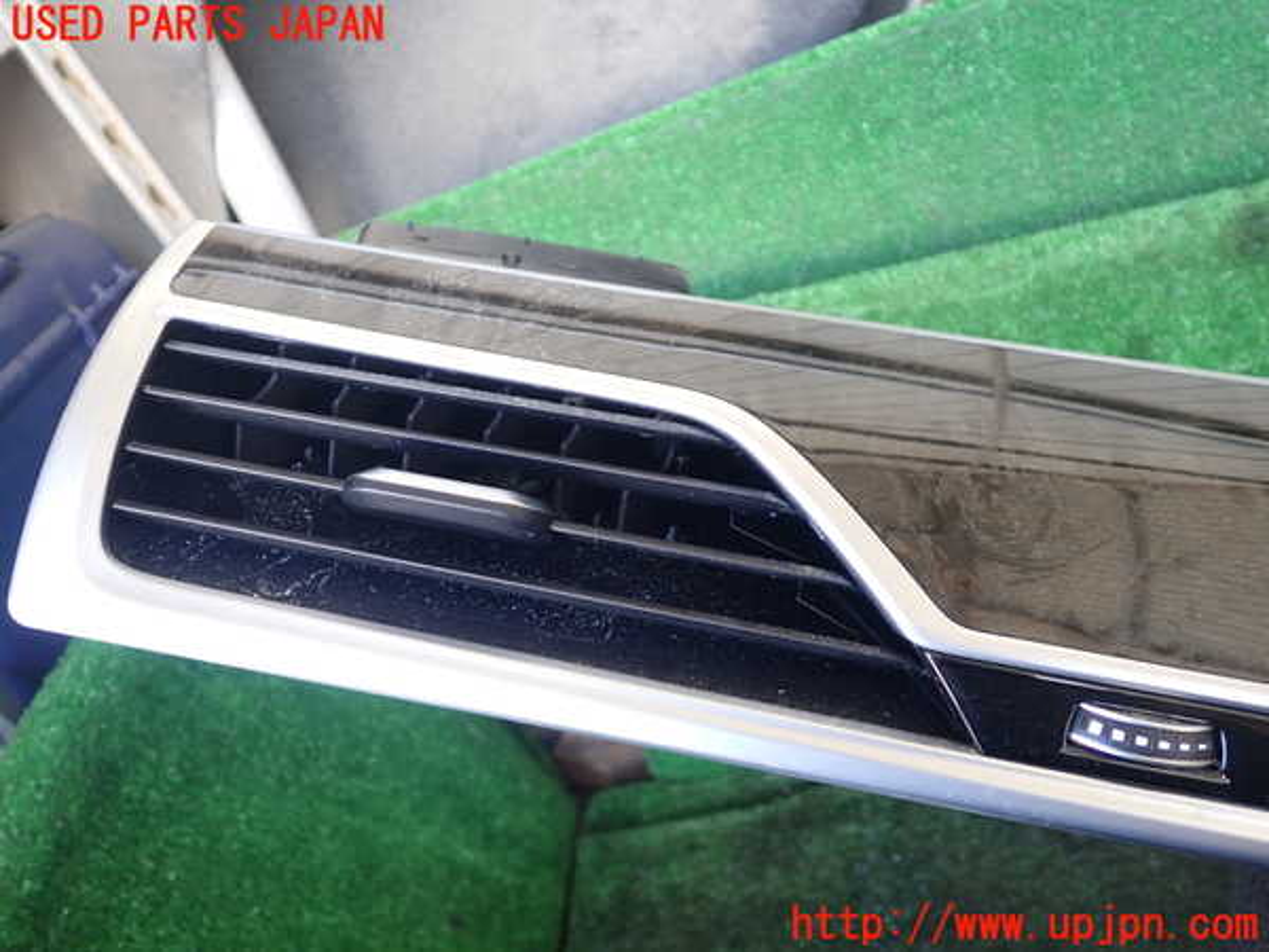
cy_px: 476
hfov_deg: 60.0
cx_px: 634
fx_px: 1100
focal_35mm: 30
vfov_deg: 46.8
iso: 200
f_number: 2.3
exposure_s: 1/40
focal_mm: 5.4
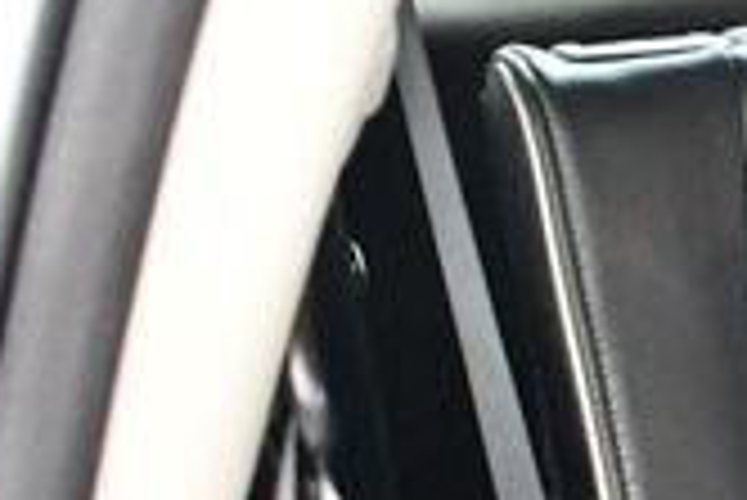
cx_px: 1300
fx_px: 2887
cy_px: 653
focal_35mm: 139
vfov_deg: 9.7
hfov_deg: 13.4
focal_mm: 18
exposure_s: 1/50
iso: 12800
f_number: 3.5
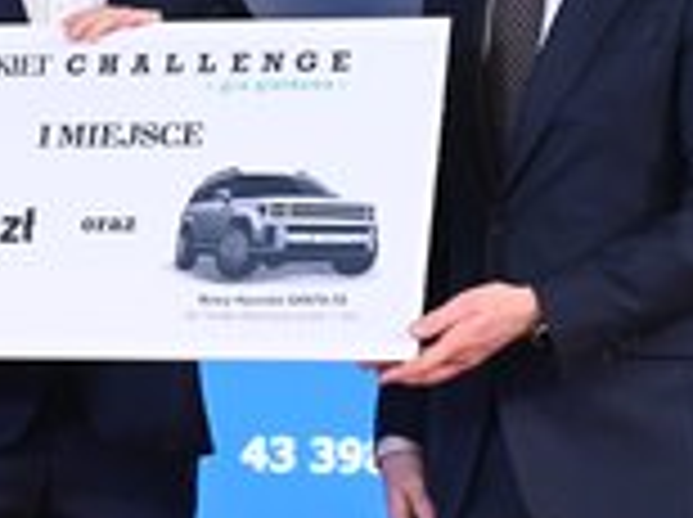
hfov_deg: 8.0
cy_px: 95
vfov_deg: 6.0
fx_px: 4937
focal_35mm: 247
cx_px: 18
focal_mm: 96
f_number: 5
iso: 3200
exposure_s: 1/80
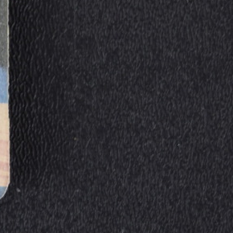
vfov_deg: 7.2
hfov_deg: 7.0
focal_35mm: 239
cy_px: -142
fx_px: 1820
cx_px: -268
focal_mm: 34
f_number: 6.3
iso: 400
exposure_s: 1/125
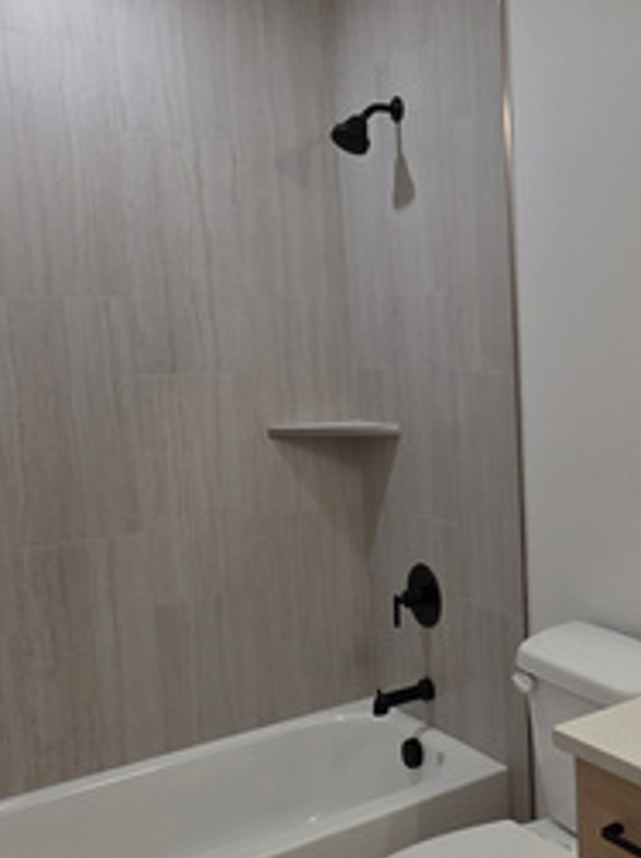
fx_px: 989
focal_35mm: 40
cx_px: 699
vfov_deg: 46.8
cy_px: 456
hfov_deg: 31.9
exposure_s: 1/120
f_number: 1.9
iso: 50
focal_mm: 2.2
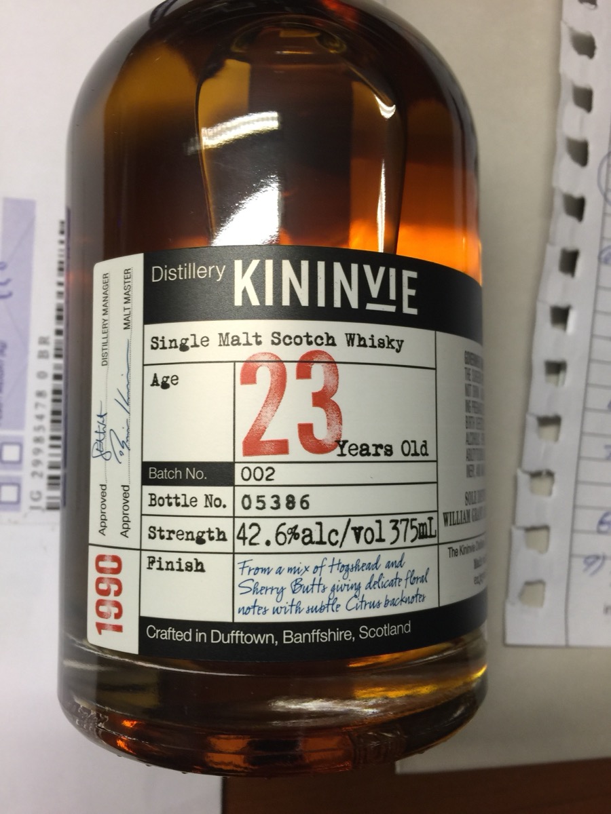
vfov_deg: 61.7
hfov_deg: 48.2
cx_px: 306
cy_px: 407
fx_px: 682
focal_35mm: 29
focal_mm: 4.15
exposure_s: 1/15
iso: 32
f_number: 2.2
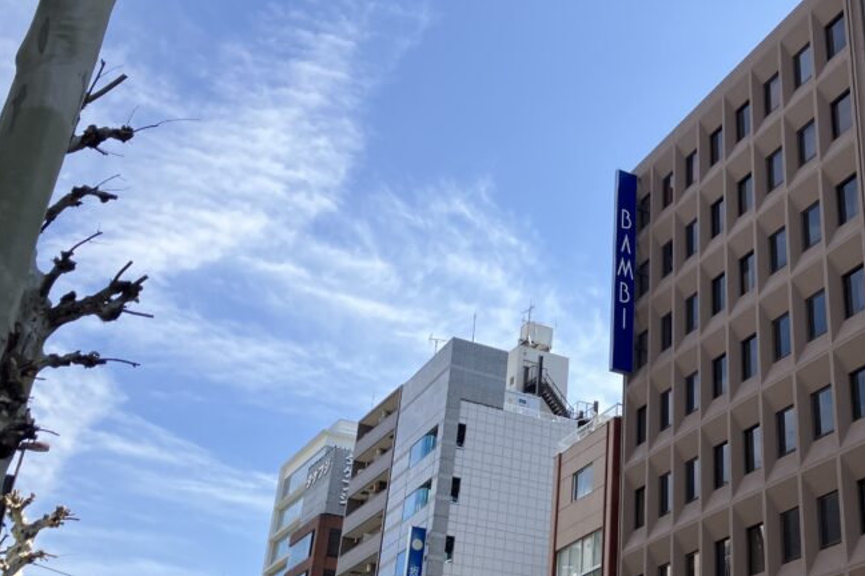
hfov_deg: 41.4
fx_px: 1105
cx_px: 658
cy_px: 340
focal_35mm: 46
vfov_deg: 29.2
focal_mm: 3.99
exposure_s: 1/1621
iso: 32
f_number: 1.8
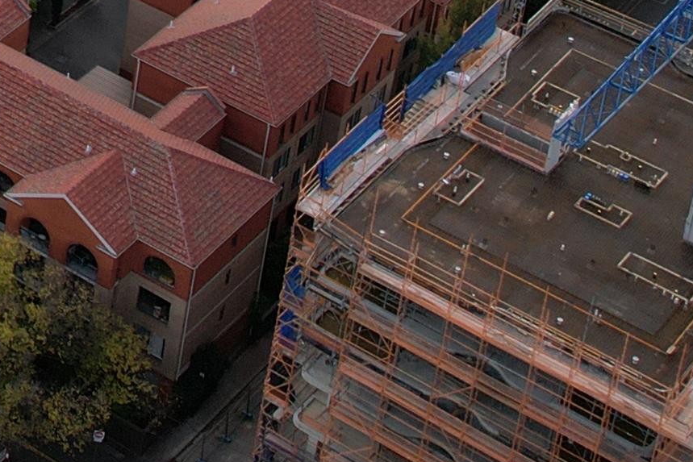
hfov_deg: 13.8
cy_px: -649
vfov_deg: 9.5
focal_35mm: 128
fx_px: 2464
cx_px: -654
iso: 100
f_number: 2.8
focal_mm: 8.38
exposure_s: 1/40
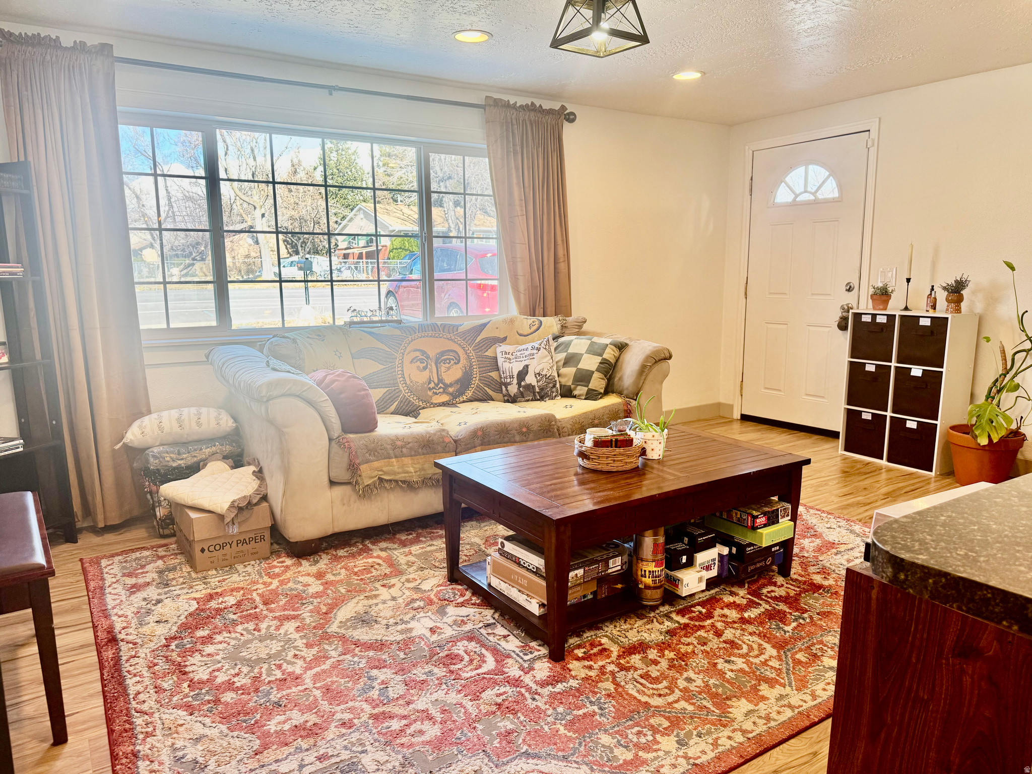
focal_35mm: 24
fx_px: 716
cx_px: 516
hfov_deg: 71.6
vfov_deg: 56.8
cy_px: 387
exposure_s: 1/120
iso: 64
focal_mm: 6.76
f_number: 1.78
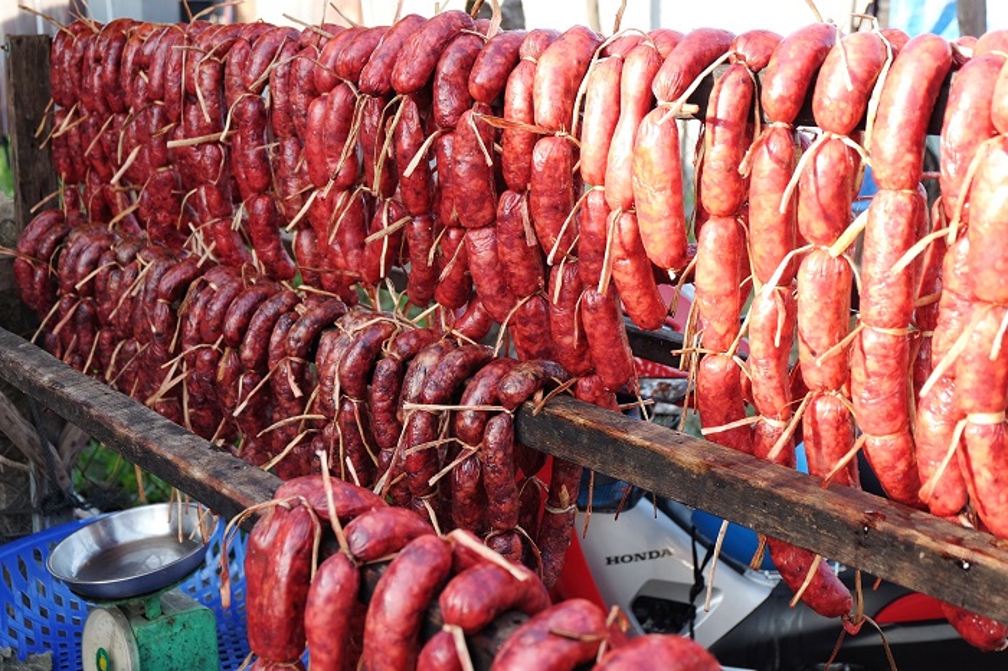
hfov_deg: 46.4
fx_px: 1175
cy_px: 336
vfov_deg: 31.9
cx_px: 504
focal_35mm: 42
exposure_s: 1/110
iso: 200
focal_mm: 28.2
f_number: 4.5
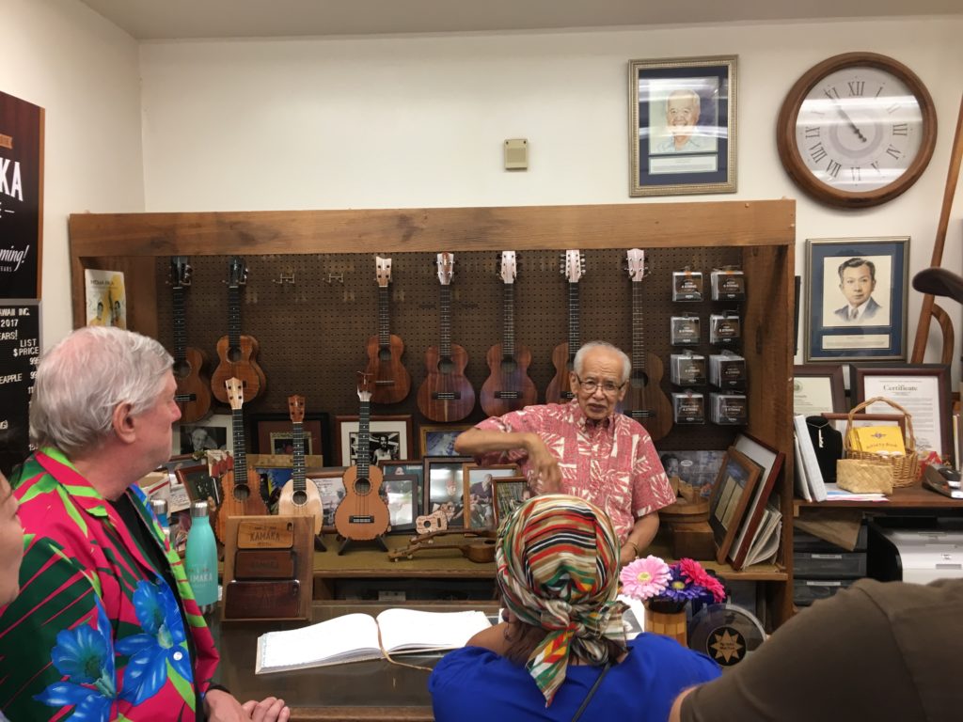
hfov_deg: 61.7
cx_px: 482
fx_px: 807
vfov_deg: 48.2
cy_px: 361
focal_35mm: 29
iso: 80
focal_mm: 4.15
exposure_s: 1/30
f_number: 2.2
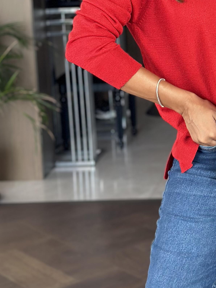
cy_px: 8
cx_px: 251
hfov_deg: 11.9
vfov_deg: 15.9
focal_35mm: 122
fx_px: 1015
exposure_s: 1/67
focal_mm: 6.86
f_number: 1.78
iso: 125
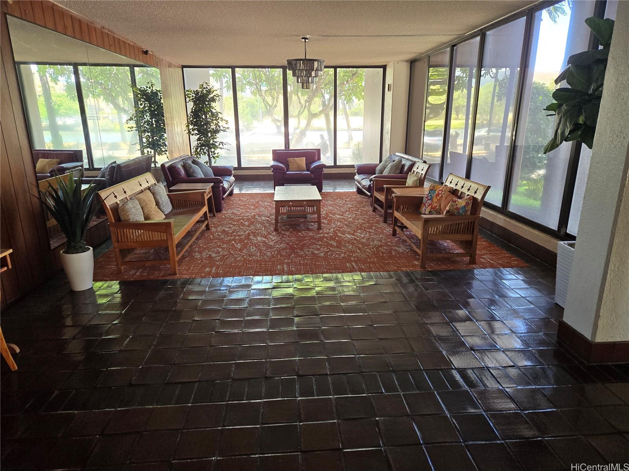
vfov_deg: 58.9
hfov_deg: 73.9
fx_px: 418
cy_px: 236
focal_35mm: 23
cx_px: 314
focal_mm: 5.4
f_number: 1.8
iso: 200
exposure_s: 1/120
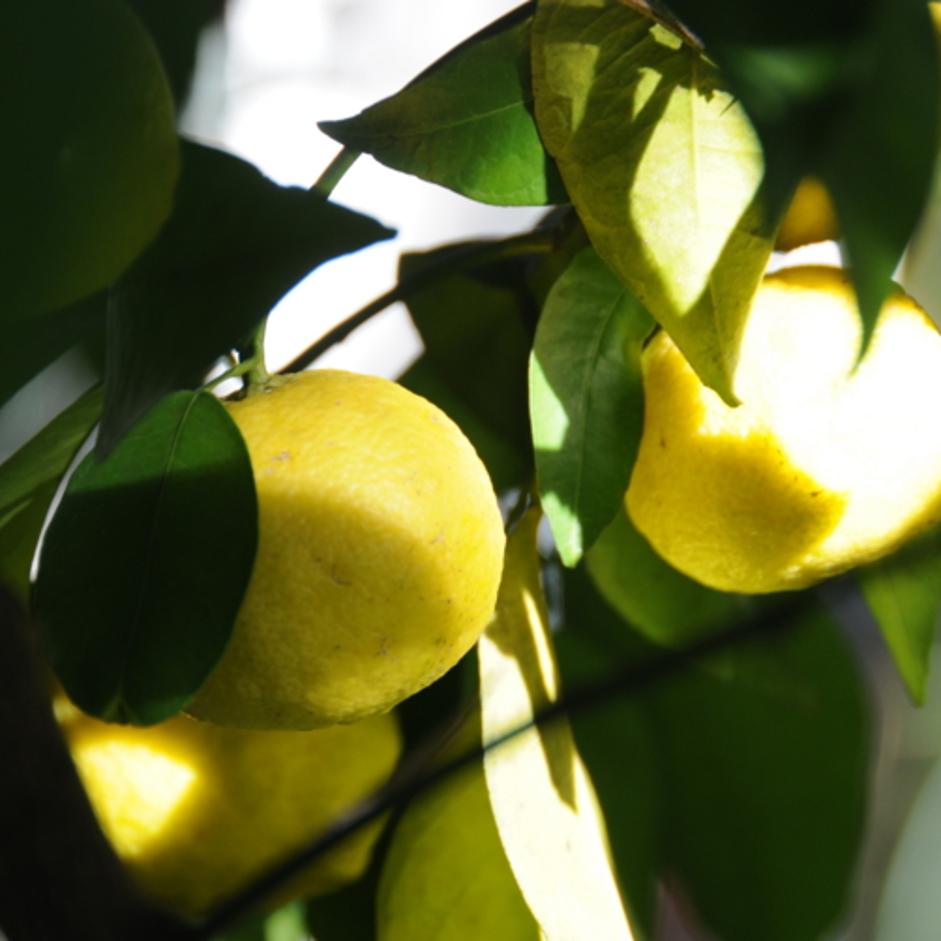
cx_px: 441
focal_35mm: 264
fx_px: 8119
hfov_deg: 6.6
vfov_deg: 6.6
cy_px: 485
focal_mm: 130
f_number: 6.3
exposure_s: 1/160
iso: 320
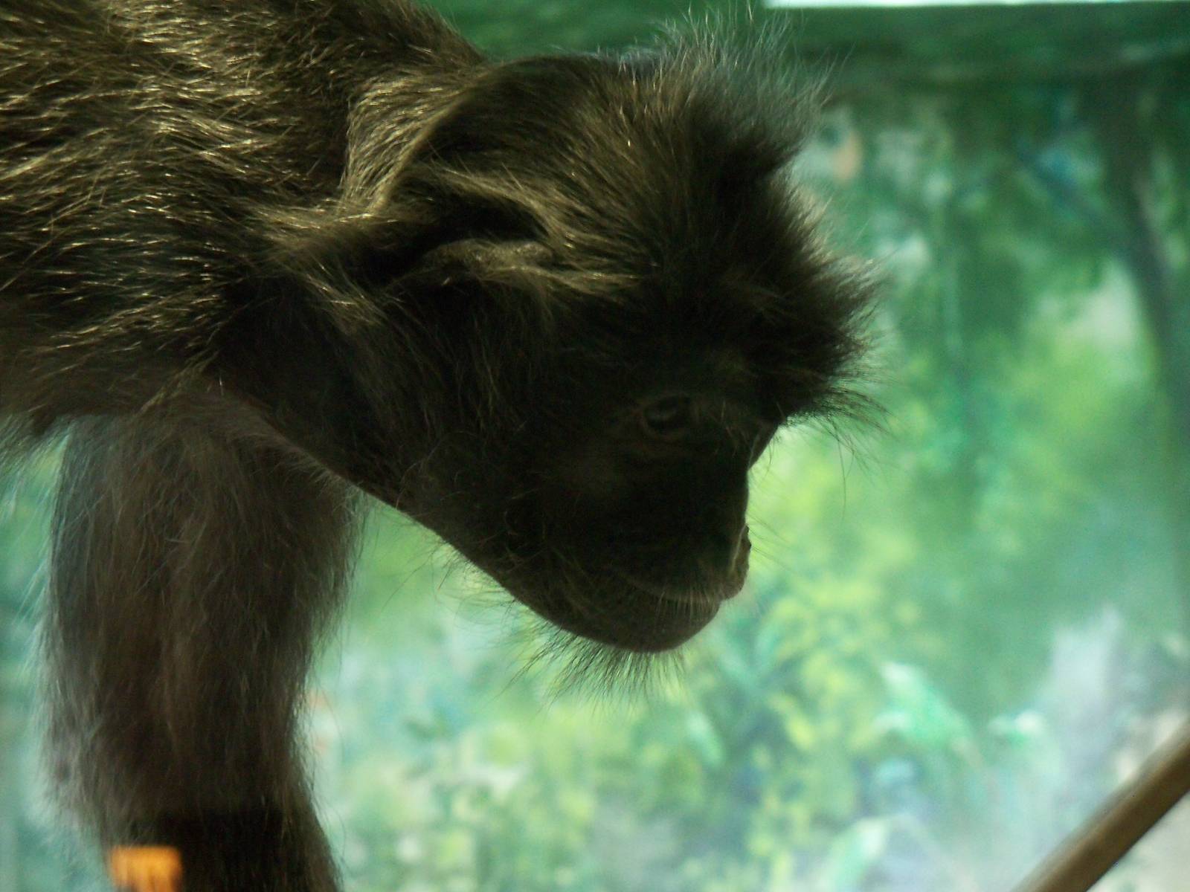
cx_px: 595
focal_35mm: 106
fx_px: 3644
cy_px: 446
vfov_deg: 14.0
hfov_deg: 18.5
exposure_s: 1/10
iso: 400
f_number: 4.2
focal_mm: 18.8
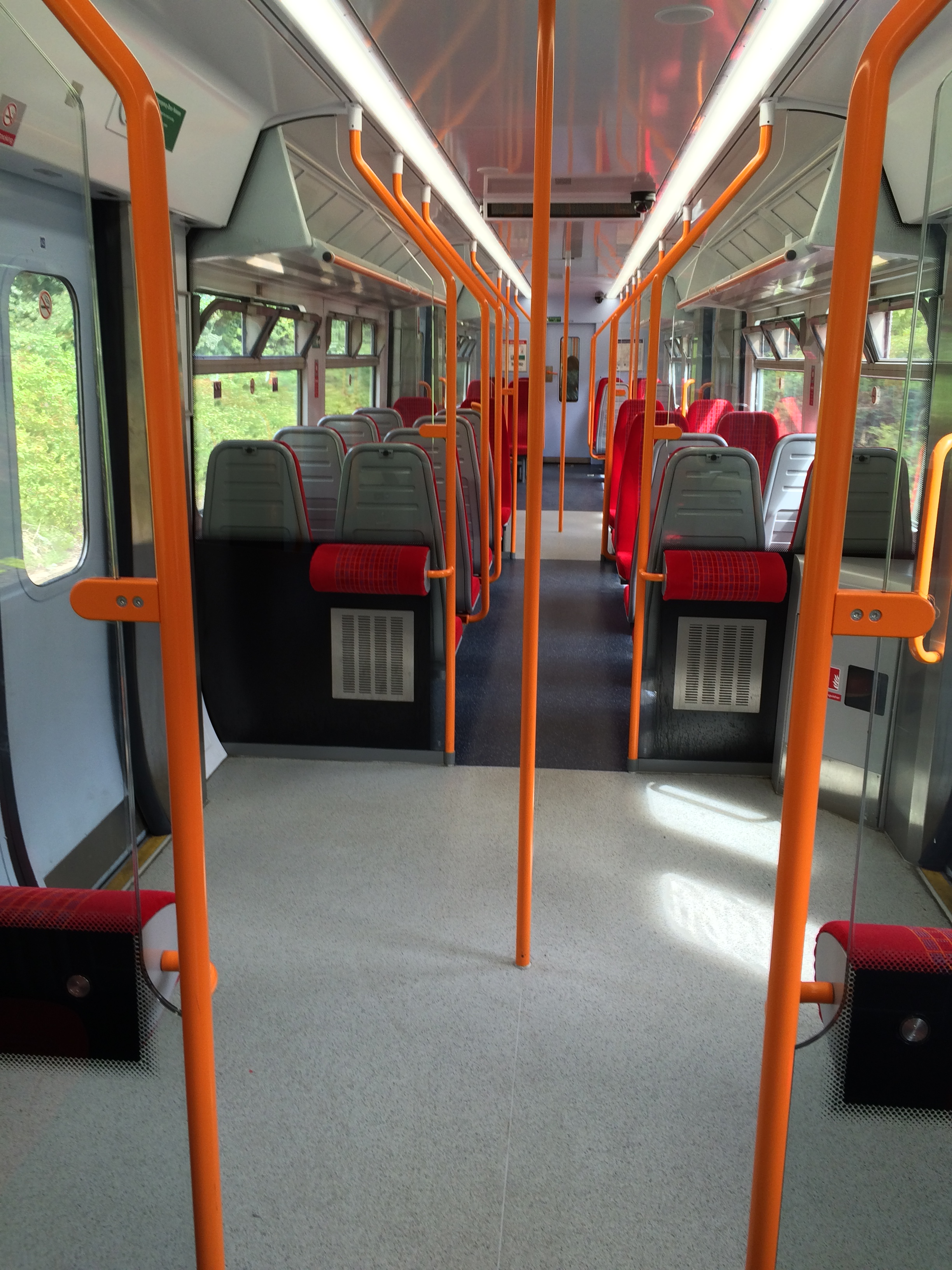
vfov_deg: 61.7
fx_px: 1063
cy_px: 635
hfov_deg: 48.2
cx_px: 476
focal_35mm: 29
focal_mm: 4.15
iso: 40
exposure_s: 1/60
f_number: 2.2
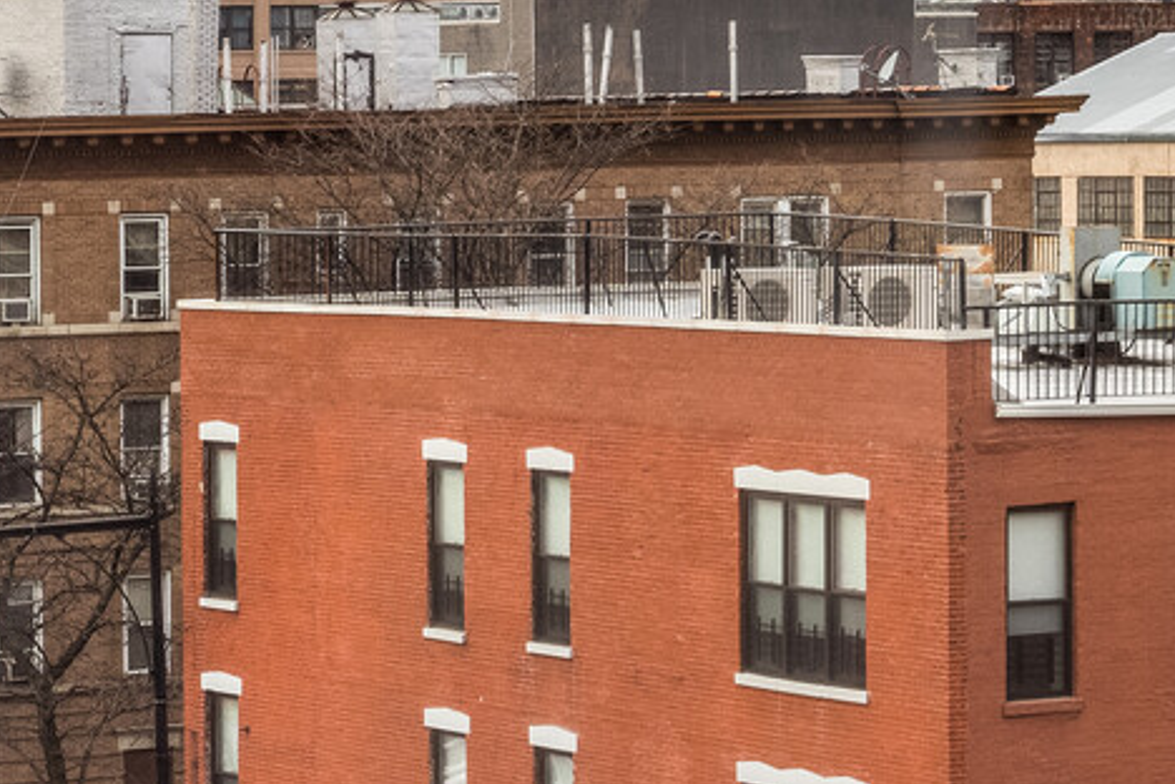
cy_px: -354
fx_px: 5548
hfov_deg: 12.1
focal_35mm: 170
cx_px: 808
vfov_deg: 7.9
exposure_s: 1/10
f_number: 14
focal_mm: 53
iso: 500
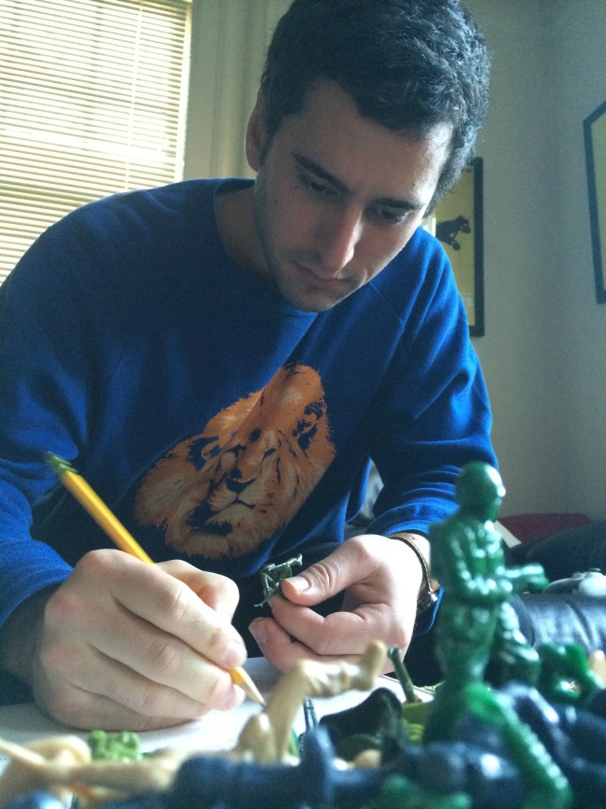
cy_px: 404
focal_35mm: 30
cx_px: 303
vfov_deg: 60.0
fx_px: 700
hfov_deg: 46.8
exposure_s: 1/20
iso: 320
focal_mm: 4.12
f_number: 2.2
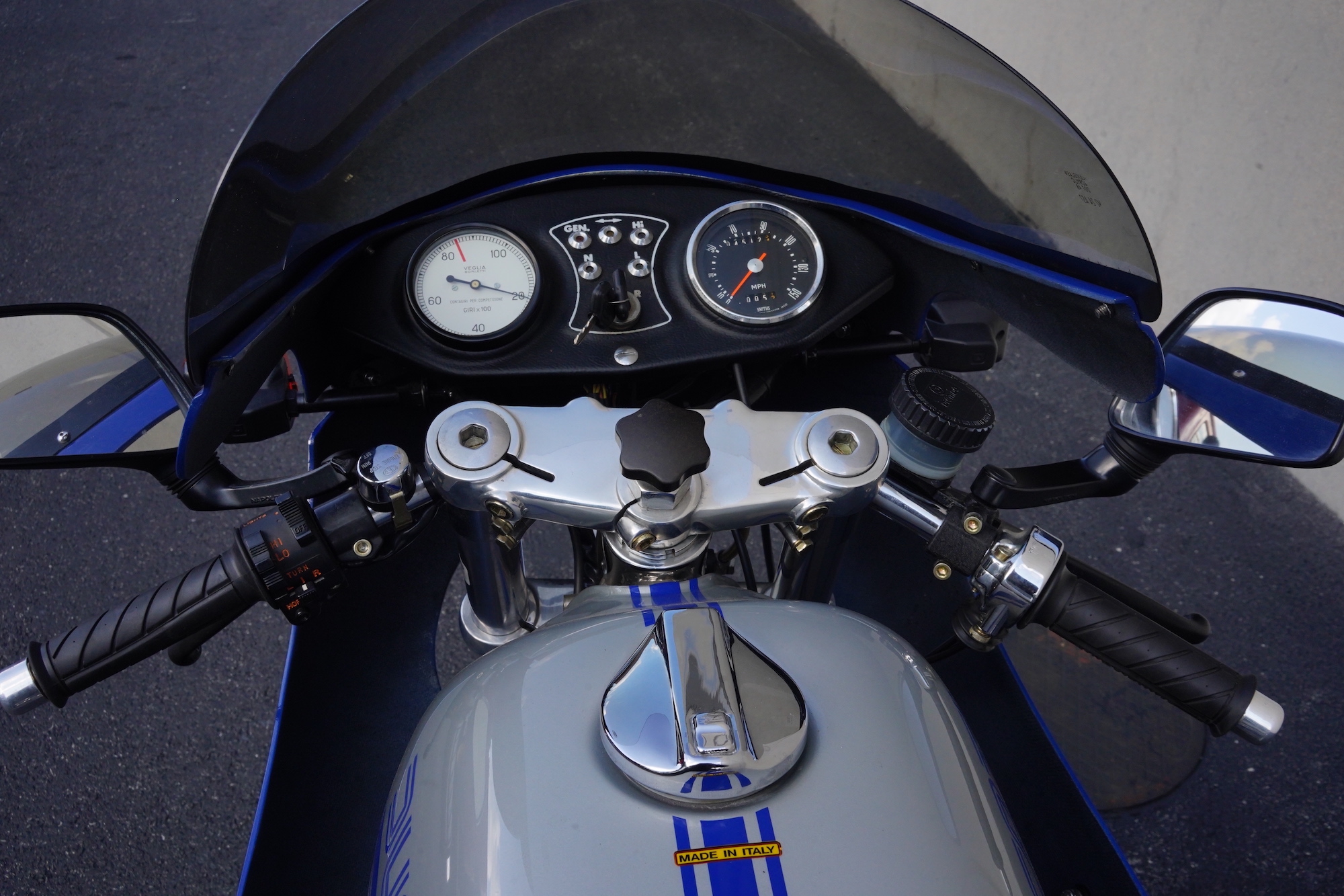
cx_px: 672
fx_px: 1306
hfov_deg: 54.4
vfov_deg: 37.8
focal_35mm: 35
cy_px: 448
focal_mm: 35
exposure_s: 1/80
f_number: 16
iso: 1000
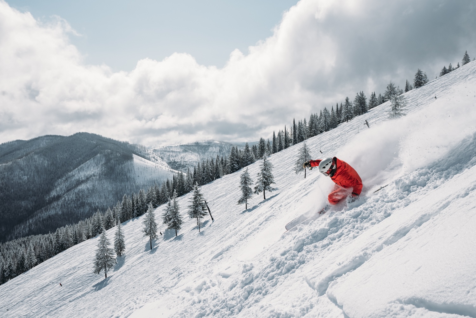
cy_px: 159
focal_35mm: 35
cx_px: 238
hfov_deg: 54.4
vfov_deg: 37.9
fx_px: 463
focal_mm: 35
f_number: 8
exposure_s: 1/3200
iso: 640
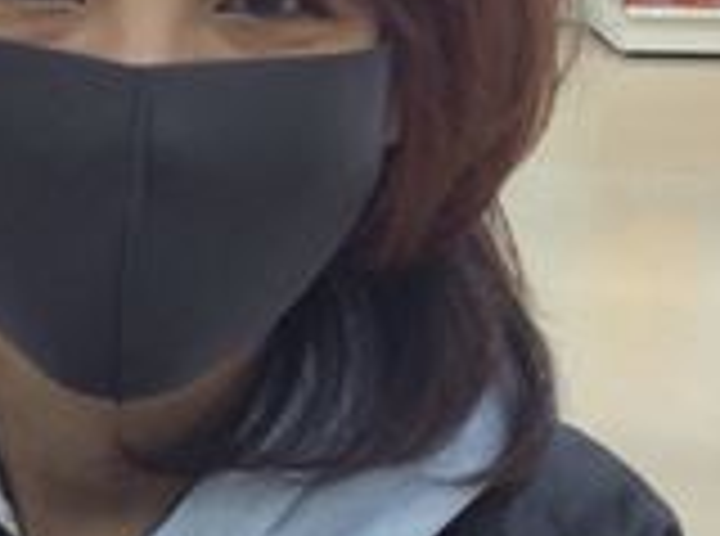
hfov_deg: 16.1
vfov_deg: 12.3
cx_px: -40
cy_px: 306
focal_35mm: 120
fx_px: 2488
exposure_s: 1/24
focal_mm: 3.3
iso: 50
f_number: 2.4
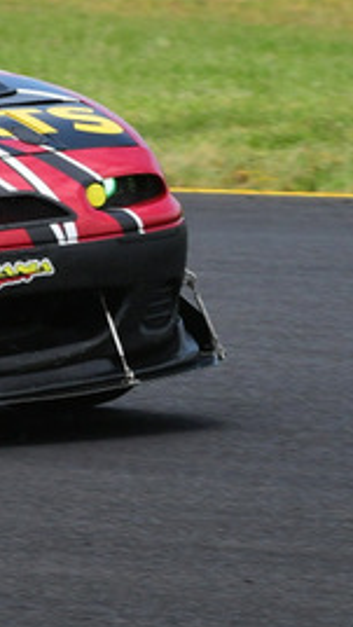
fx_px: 15572
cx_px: -358
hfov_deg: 1.3
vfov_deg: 2.3
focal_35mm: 937
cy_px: 28
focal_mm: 200
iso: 640
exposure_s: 1/640
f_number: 11
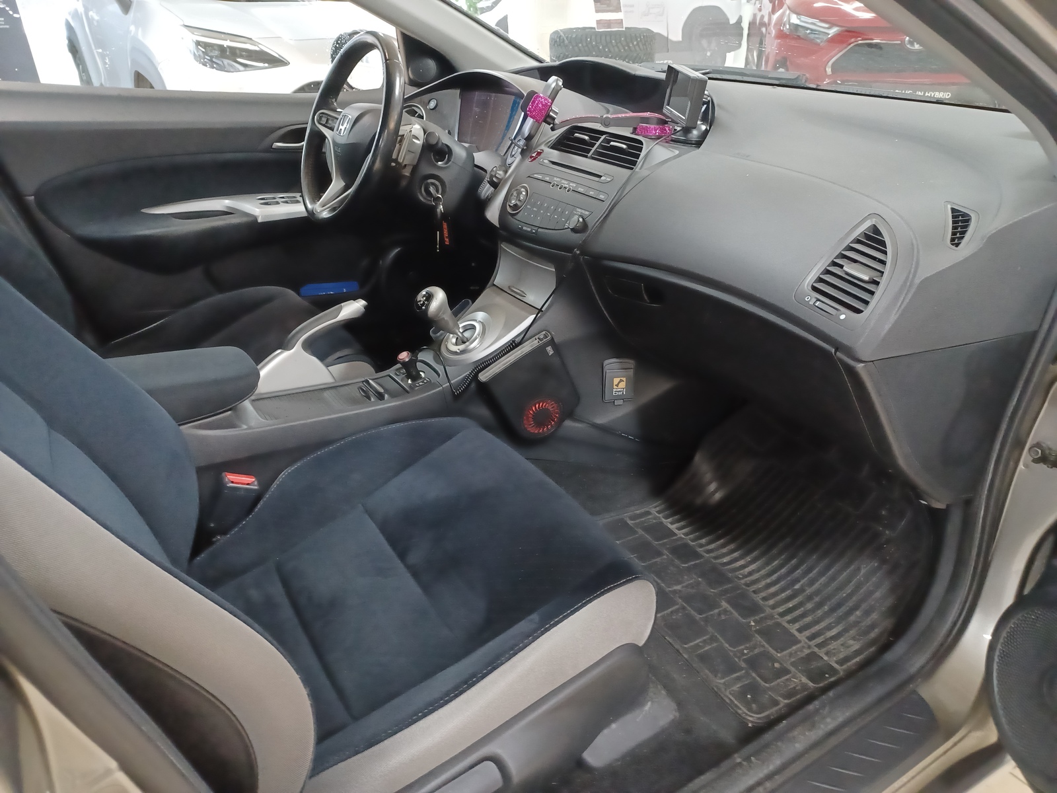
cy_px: 396
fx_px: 763
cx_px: 528
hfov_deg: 69.4
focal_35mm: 25
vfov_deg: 54.9
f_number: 1.8
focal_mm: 4.6
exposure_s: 1/20
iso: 800
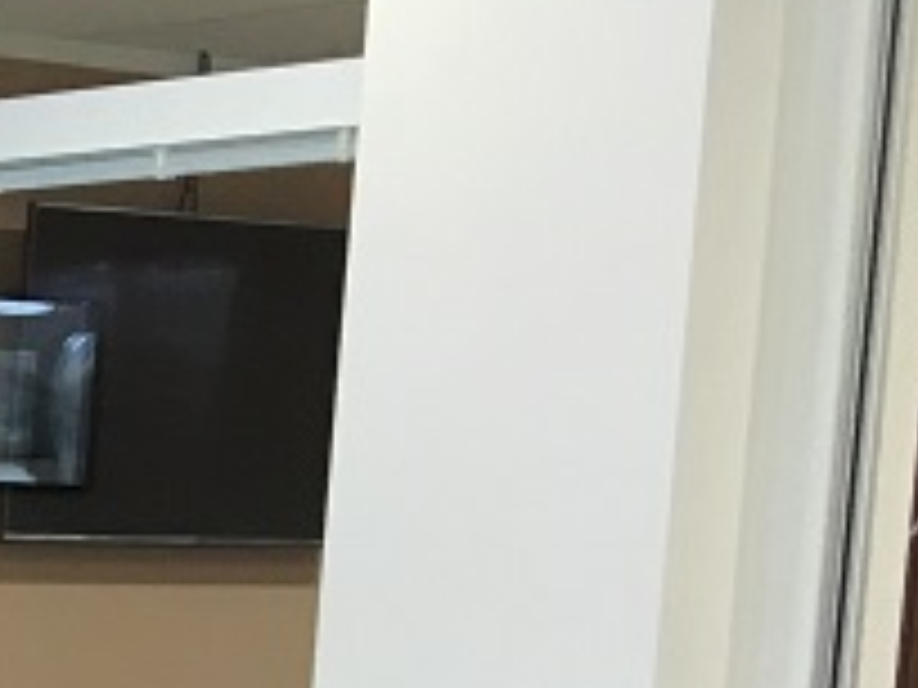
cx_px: -1089
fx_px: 3898
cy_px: 1102
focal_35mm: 147
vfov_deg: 9.7
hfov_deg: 11.6
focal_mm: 4.15
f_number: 2.2
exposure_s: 1/33
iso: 100
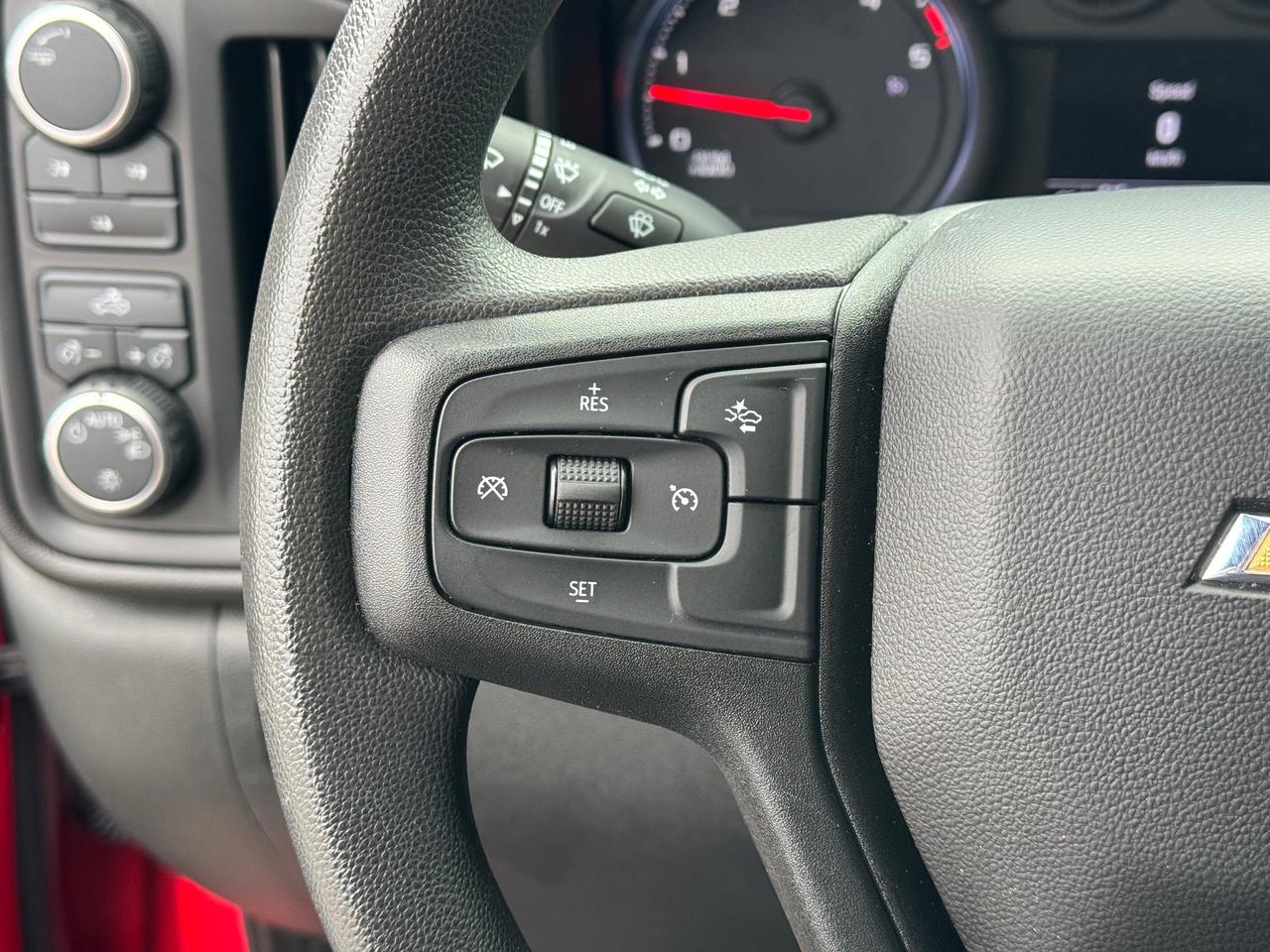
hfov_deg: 39.7
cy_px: 476
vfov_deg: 30.3
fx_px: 1761
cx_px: 635
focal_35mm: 48
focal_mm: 6.76
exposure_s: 1/98
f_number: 1.78
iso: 100
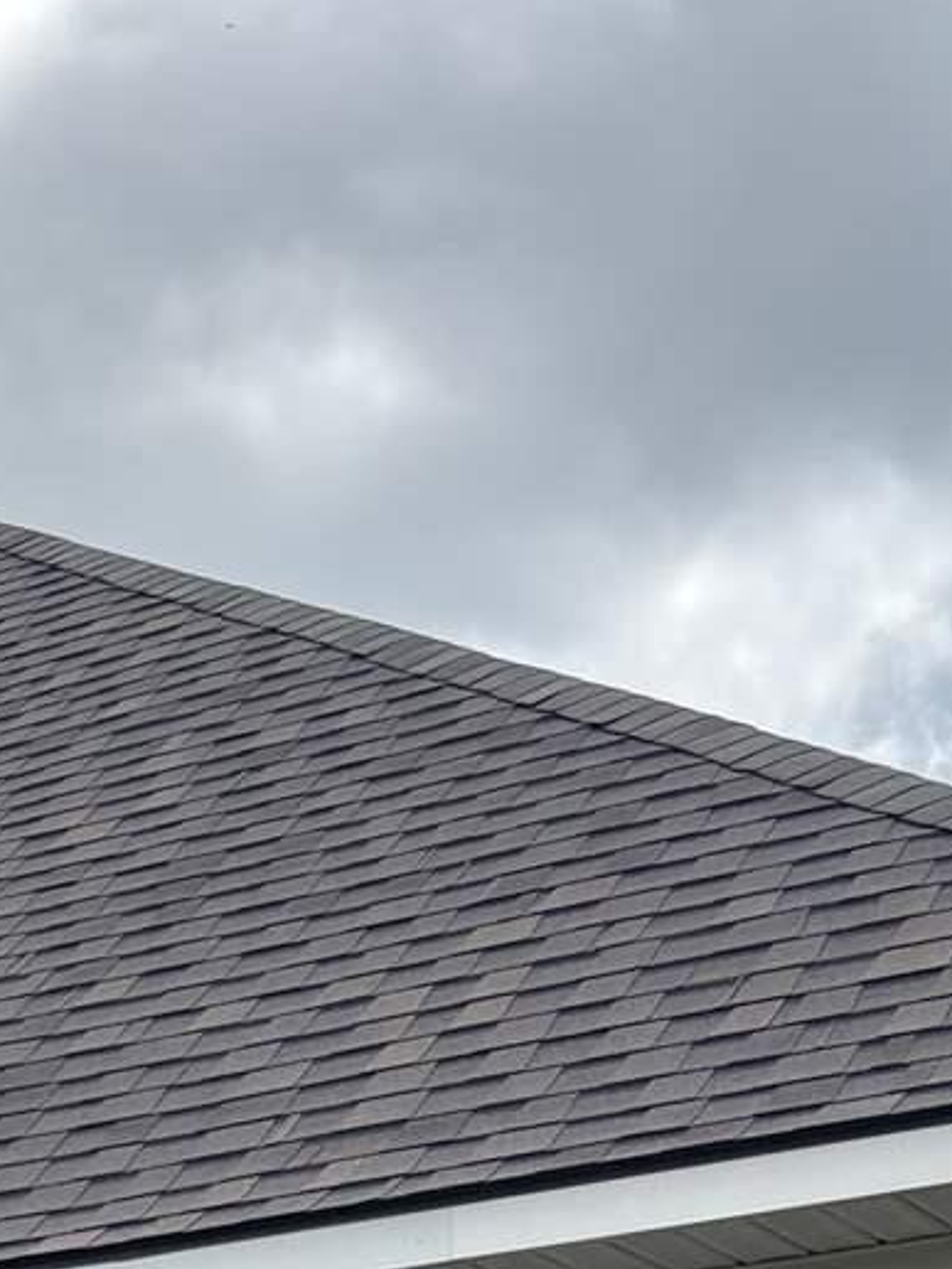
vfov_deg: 14.0
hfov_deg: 11.7
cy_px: 2609
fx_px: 4254
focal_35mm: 116
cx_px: -802
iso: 64
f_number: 1.6
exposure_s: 1/3125
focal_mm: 5.96
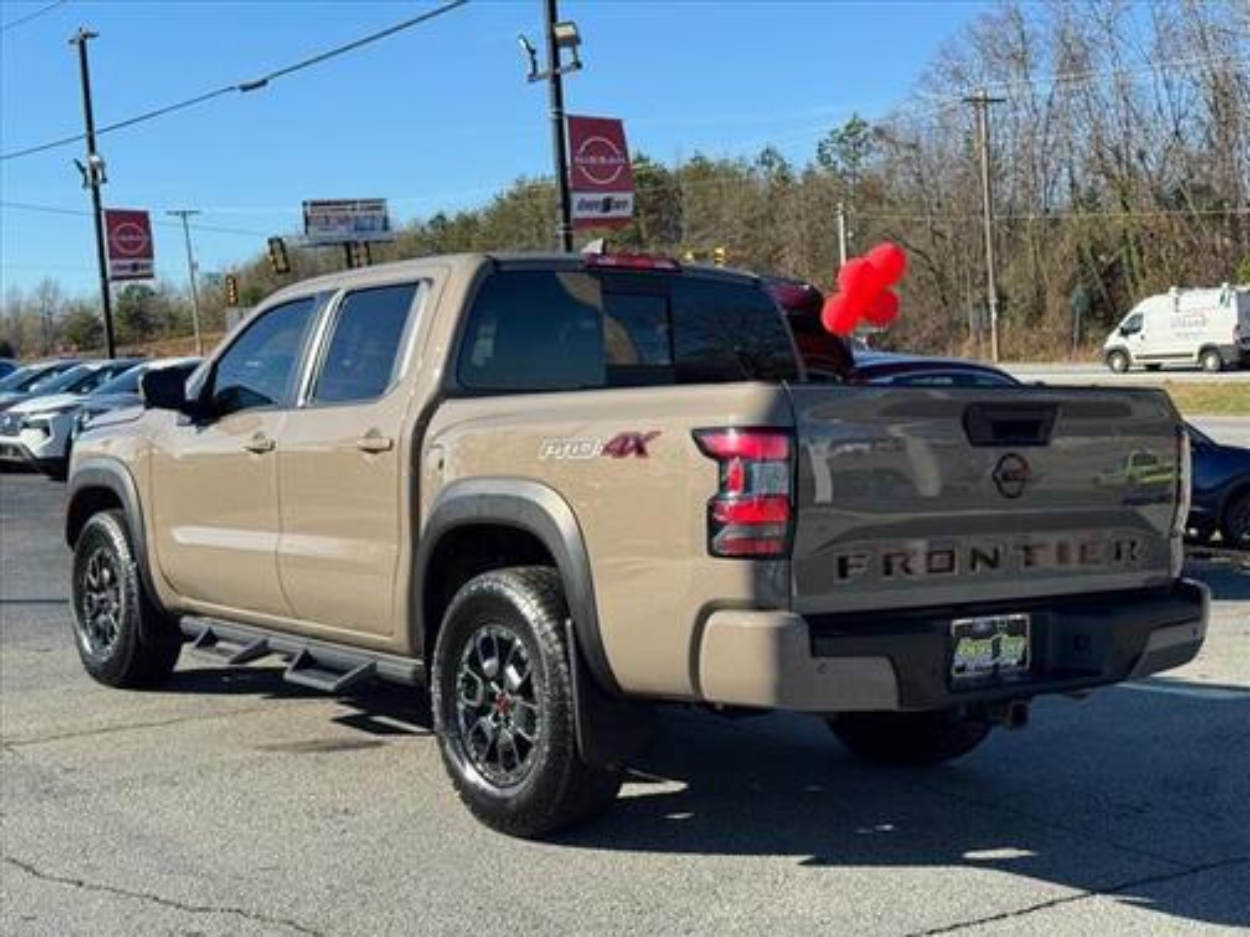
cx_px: 625
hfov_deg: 39.7
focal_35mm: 48
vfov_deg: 30.3
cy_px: 468
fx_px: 1733
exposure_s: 1/3096
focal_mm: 6.76
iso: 64
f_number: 1.78
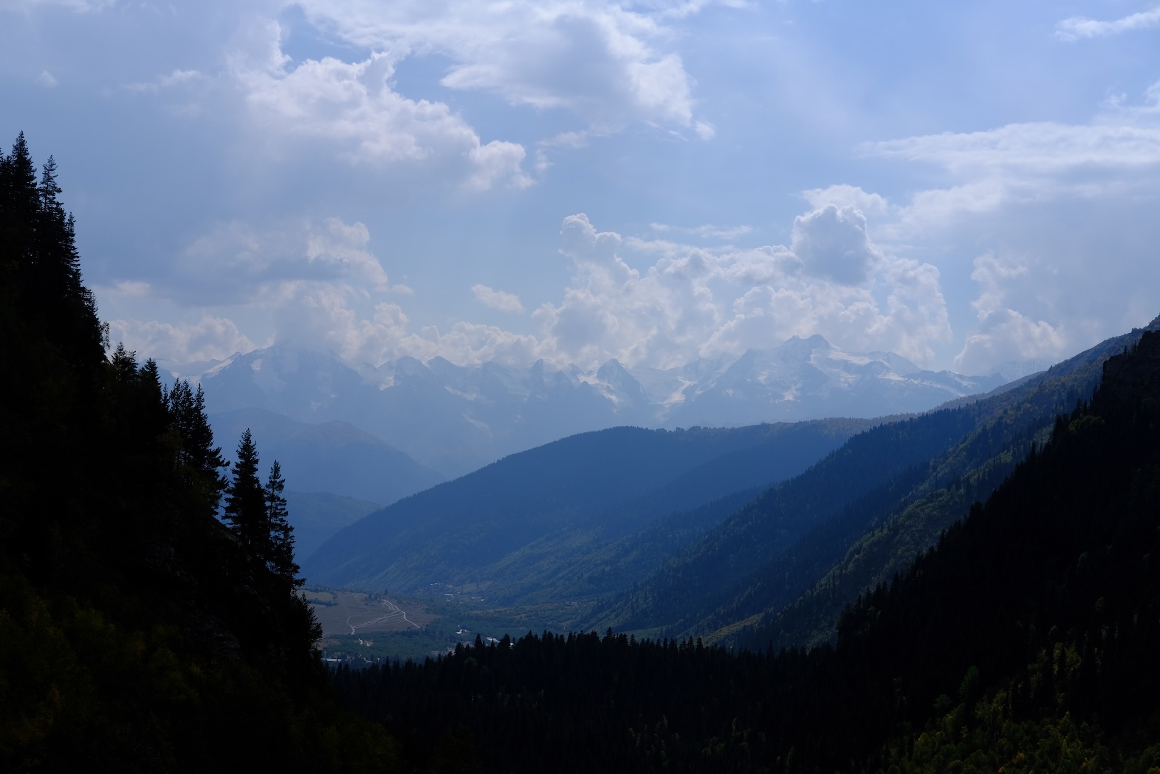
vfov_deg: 25.5
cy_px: 387
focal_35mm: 53
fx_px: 1708
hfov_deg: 37.5
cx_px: 580
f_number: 7.1
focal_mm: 35
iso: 160
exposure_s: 1/1900
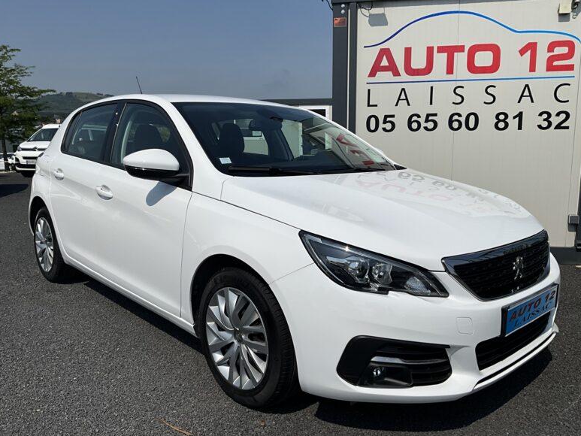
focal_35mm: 30
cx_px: 298
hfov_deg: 59.9
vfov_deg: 46.8
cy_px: 225
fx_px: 504
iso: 25
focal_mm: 3
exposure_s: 1/6536
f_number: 1.8
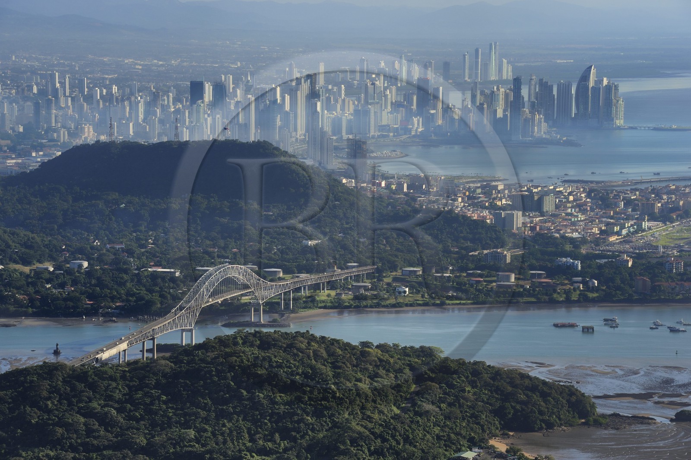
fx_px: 2589
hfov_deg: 15.2
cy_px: 230
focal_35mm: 135
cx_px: 346
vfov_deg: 10.1
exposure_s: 1/500
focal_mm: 135
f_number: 9
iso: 200
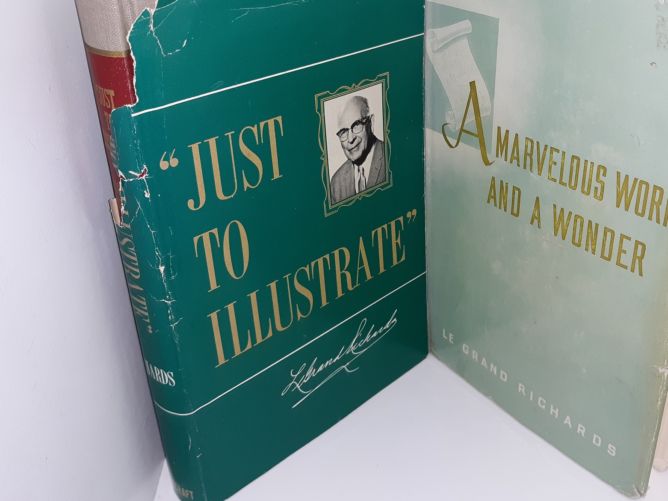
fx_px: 714
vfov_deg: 38.5
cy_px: 199
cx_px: 426
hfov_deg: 49.6
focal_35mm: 37
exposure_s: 1/120
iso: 50
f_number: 1.7
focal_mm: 3.7
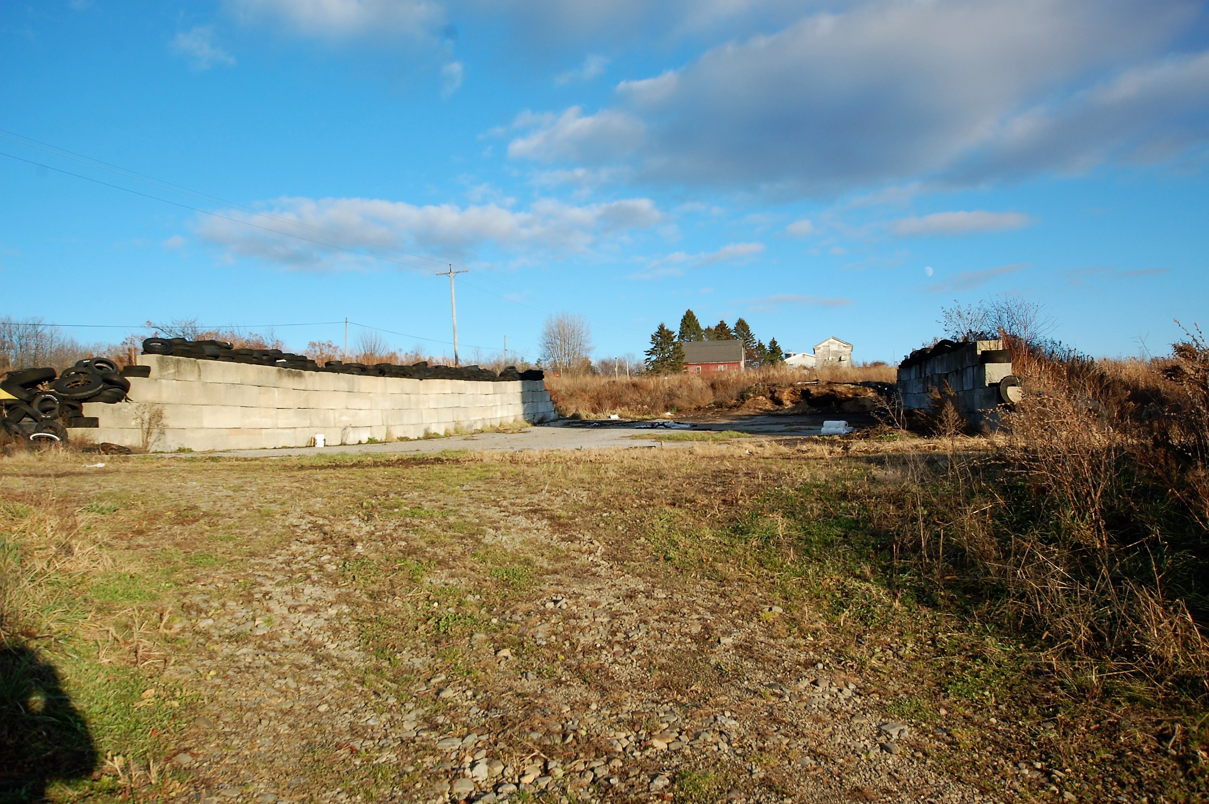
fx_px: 1007
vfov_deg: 43.5
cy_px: 402
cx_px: 604
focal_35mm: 30
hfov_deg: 62.0
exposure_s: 1/250
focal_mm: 20
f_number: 8
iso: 200
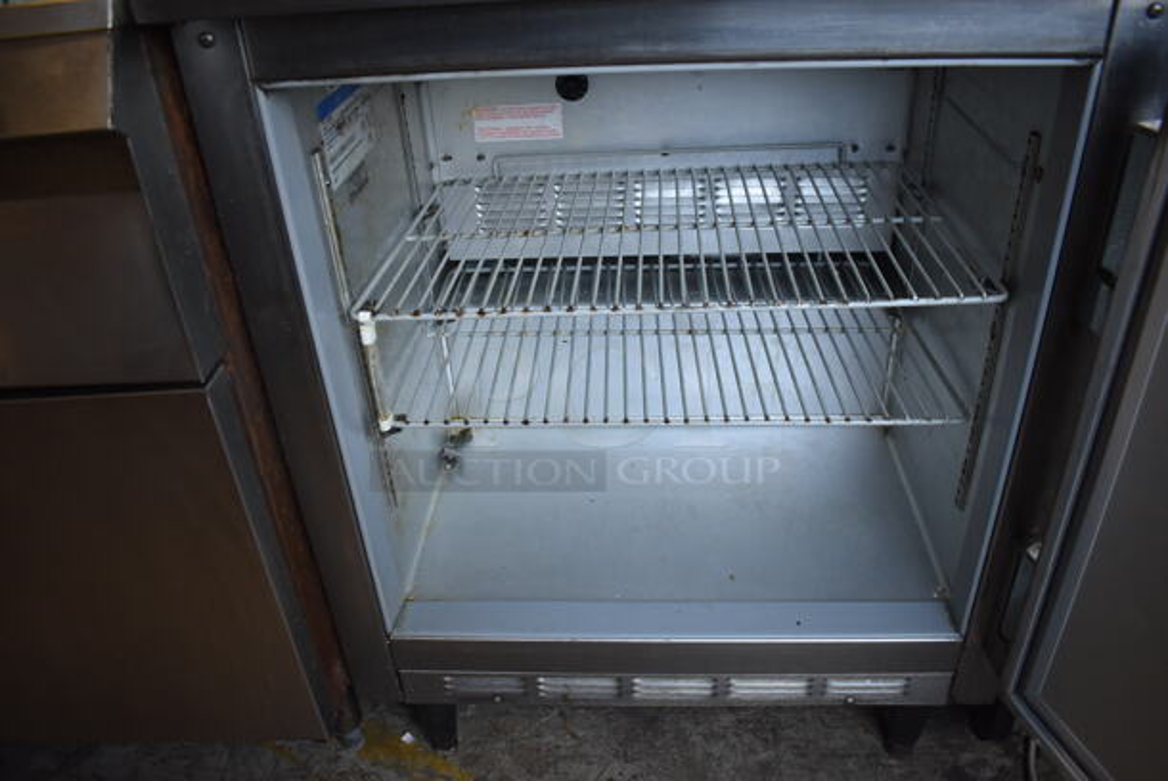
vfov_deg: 48.0
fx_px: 877
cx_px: 584
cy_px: 390
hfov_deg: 67.3
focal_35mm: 27
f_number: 3.5
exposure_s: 1/200
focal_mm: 18
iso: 800
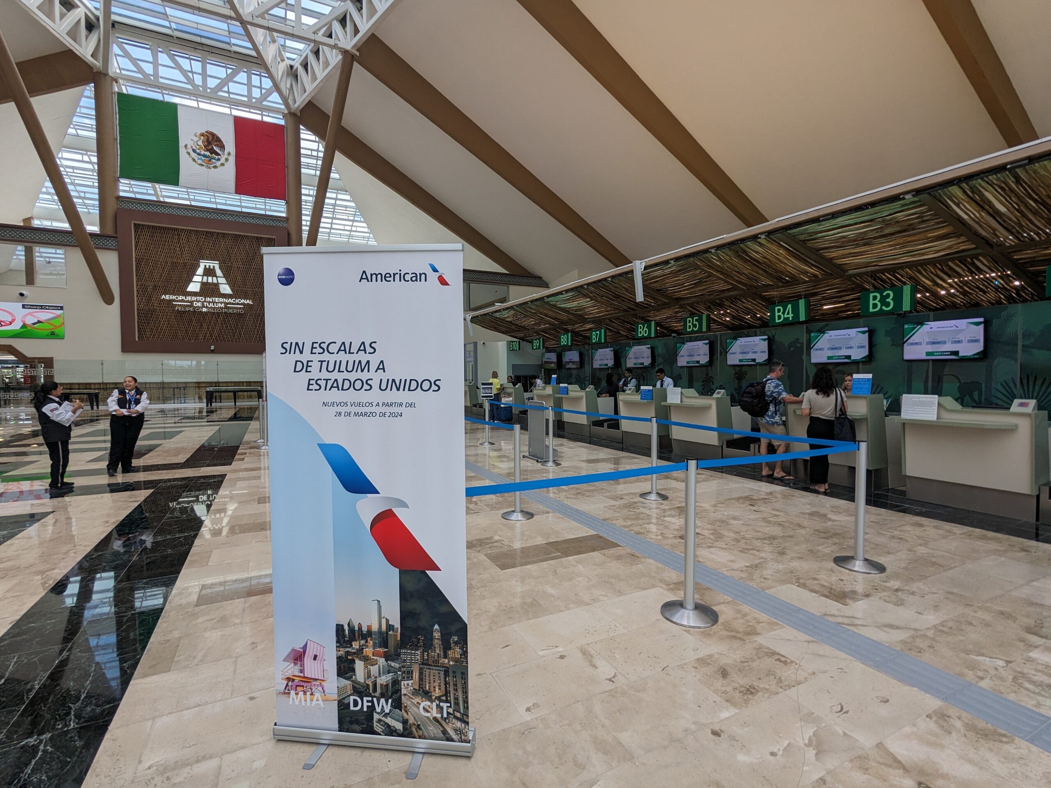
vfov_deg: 78.1
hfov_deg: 94.5
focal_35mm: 16
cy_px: 394
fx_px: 486
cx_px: 526
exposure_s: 1/120
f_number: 2.2
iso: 43
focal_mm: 2.35
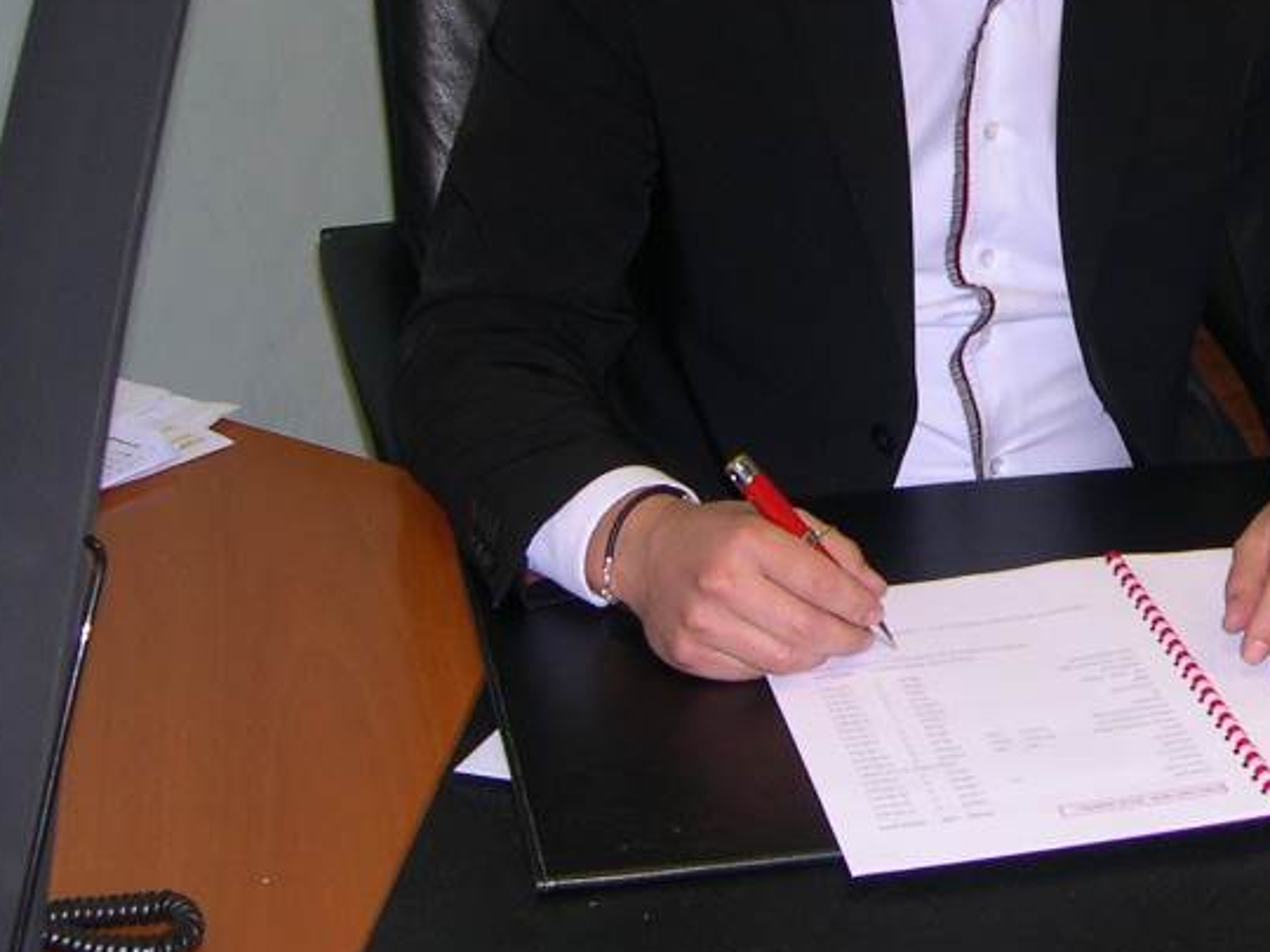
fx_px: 3302
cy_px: 212
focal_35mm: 90
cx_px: 1225
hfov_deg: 21.1
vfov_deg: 16.3
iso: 100
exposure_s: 1/60
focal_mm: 8
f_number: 2.8
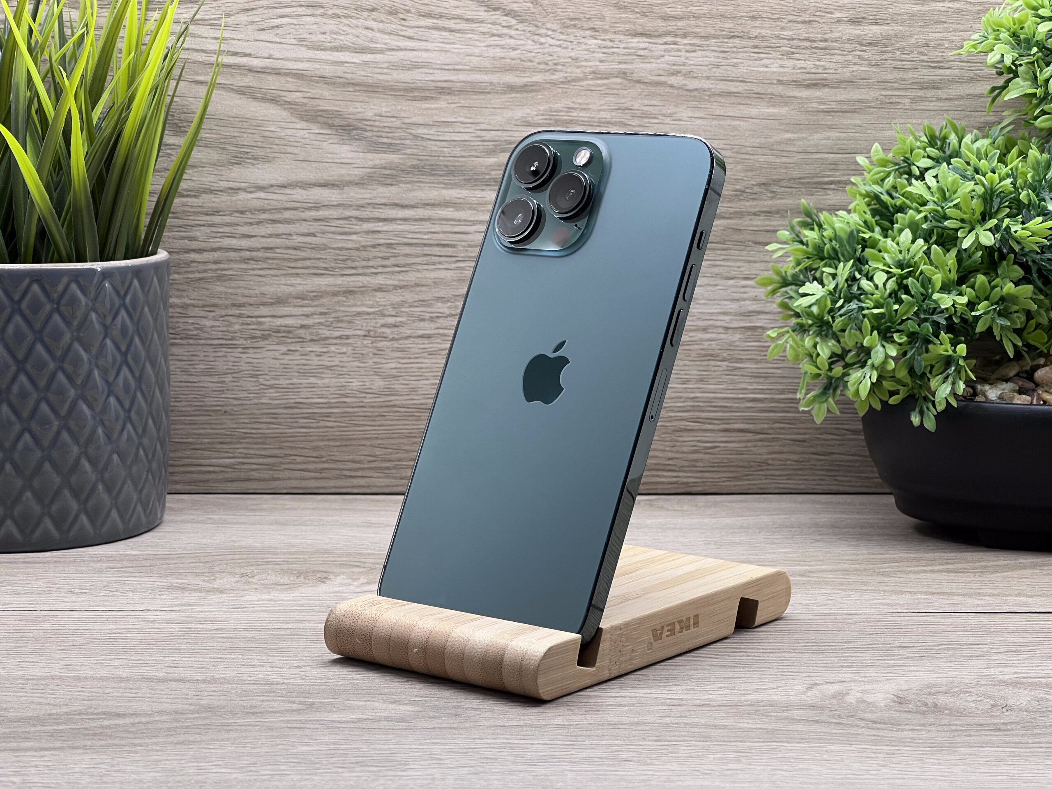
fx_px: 2340
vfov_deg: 19.1
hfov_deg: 25.3
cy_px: 394
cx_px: 526
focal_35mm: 77
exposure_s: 1/100
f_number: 2.8
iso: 80
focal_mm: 9
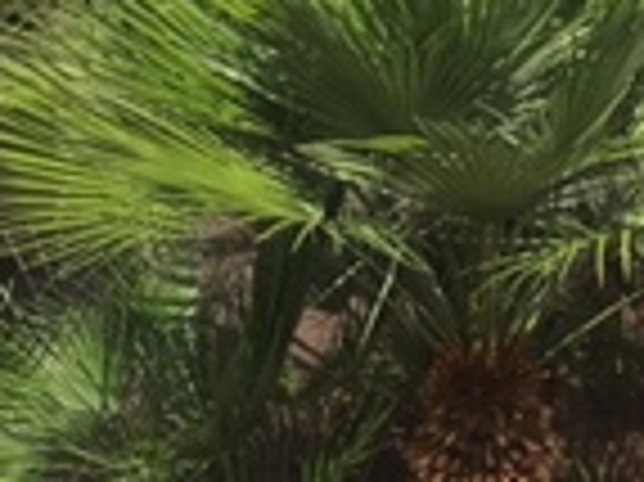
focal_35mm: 130
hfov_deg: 14.8
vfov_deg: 10.8
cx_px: 716
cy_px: 793
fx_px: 2417
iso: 25
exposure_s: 1/1148
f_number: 2.2
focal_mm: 4.15
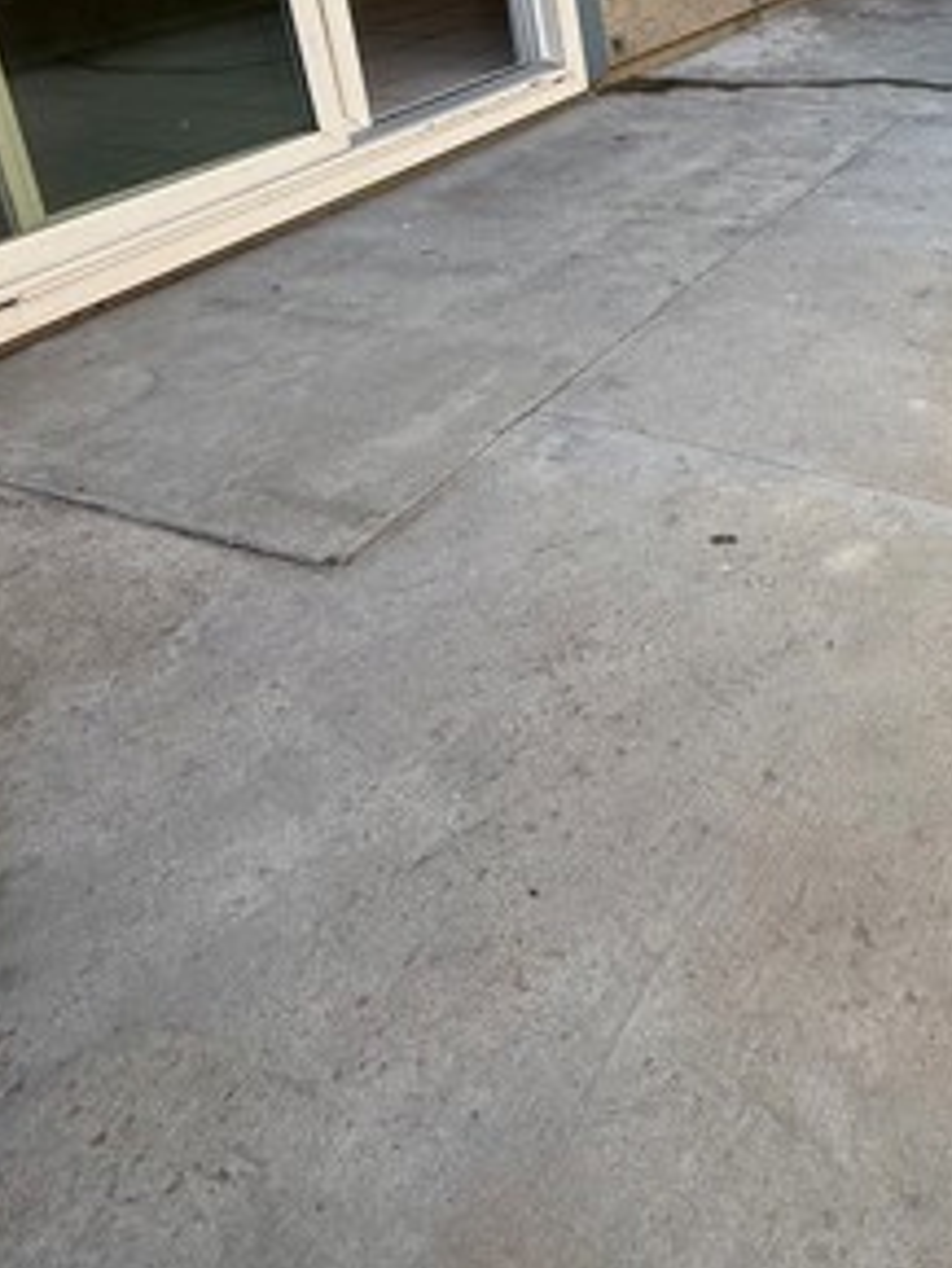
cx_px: 996
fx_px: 1136
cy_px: 149
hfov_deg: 39.0
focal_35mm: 31
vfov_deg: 52.0
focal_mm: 2.22
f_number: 2.2
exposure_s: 1/316
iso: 64
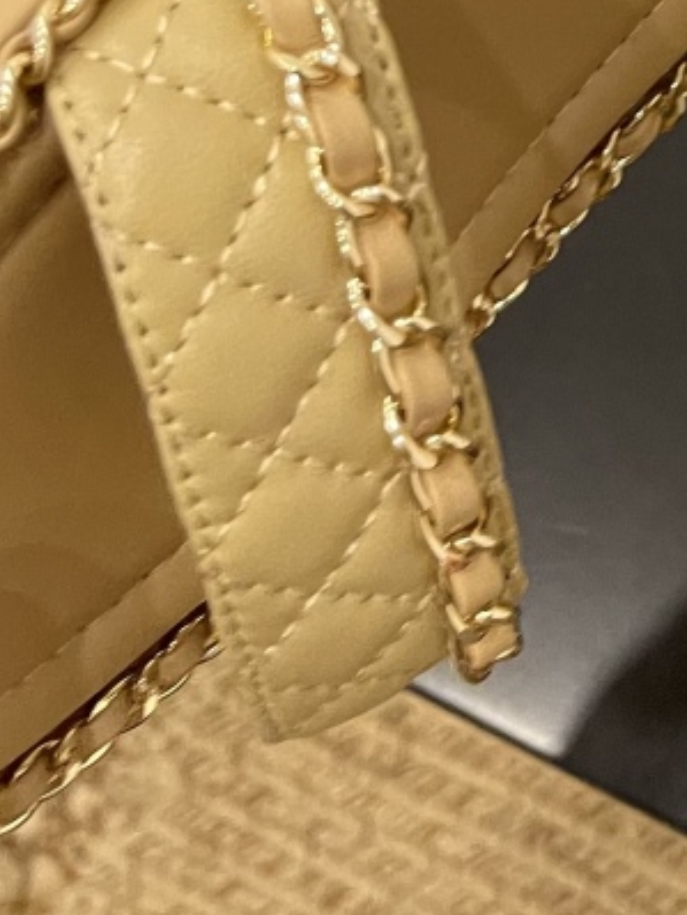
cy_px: -559
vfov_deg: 18.0
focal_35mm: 94
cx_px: 1149
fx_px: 2485
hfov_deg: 14.3
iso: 320
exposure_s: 1/60
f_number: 1.6
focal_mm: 5.1
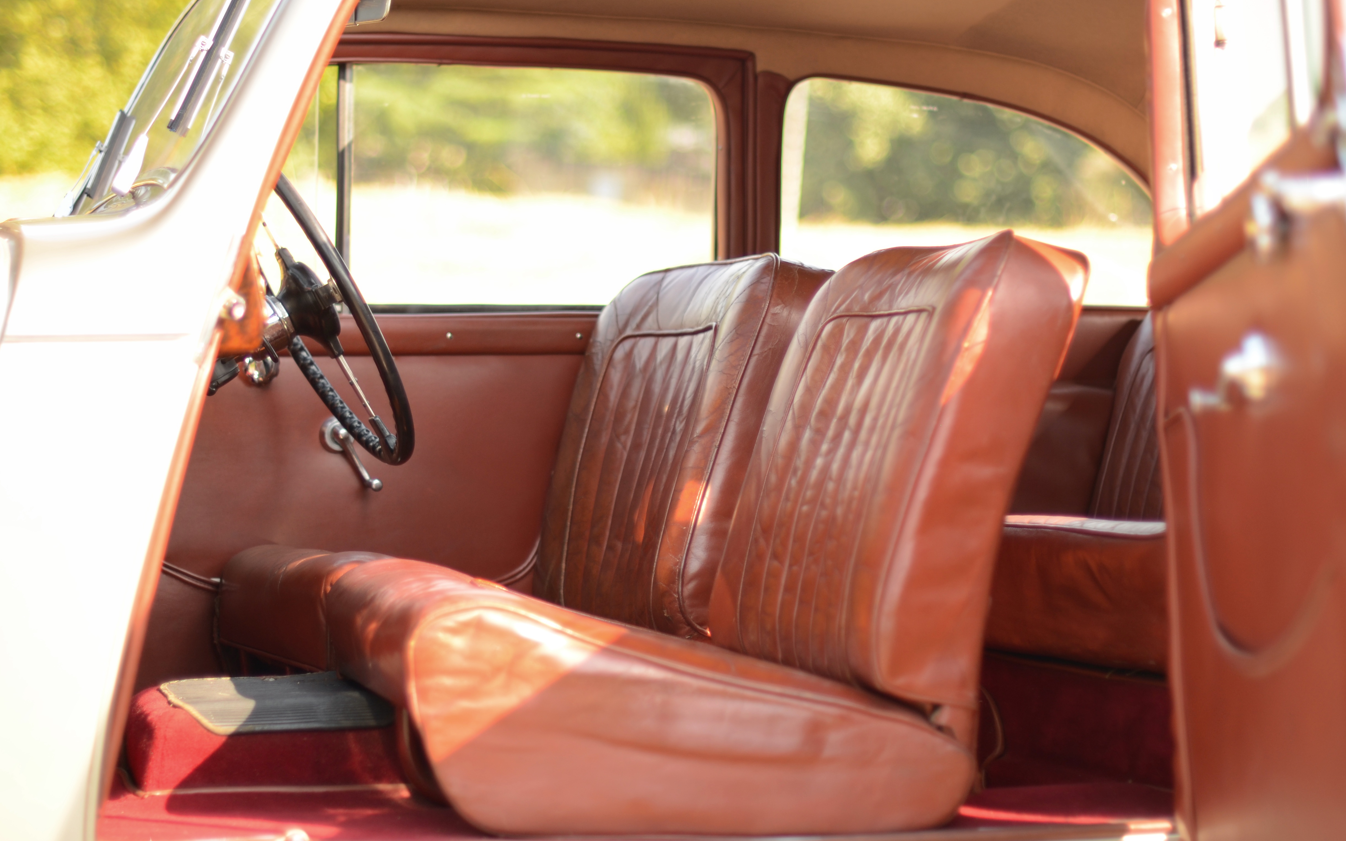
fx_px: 2825
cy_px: 410
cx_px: 675
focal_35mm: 77
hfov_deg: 26.8
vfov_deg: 16.9
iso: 160
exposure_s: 1/1000
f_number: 1.6
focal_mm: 50
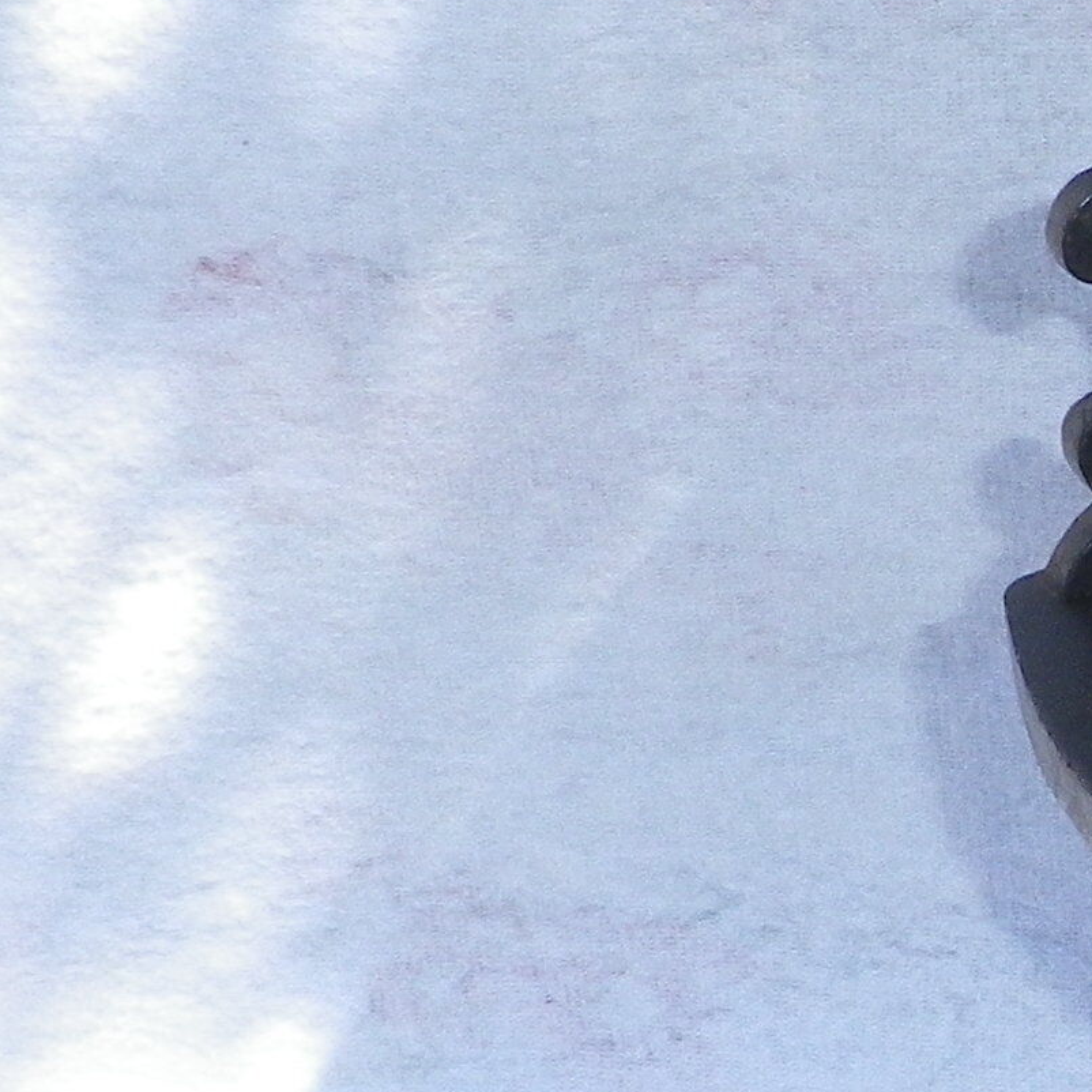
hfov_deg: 12.1
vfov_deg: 13.7
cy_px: 698
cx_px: 2221
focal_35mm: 127
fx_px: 4533
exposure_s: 1/400
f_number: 3.5
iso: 80
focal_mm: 4.5
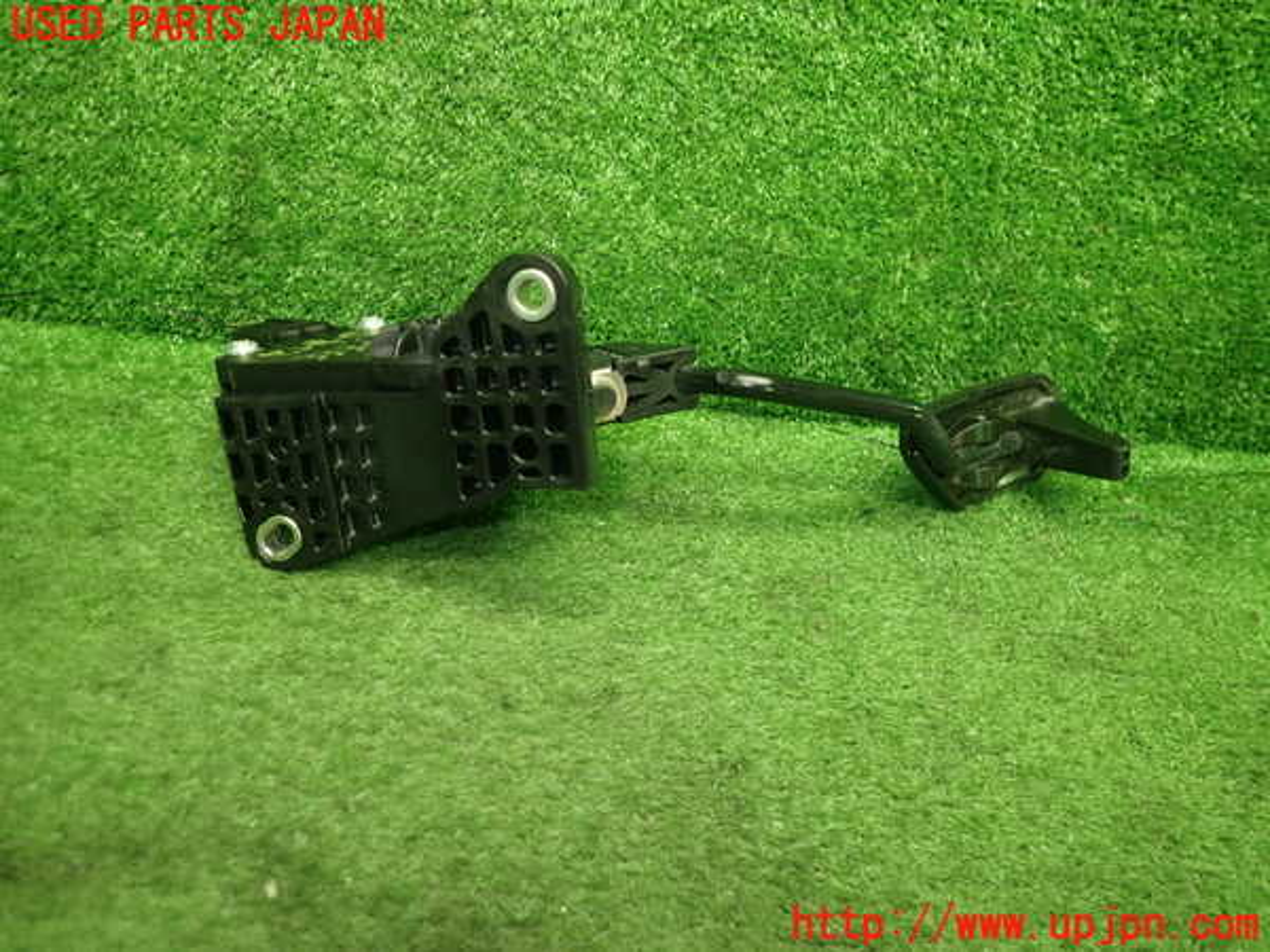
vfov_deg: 54.9
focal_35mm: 25
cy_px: 476
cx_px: 635
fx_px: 917
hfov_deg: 69.4
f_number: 2
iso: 200
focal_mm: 4.5
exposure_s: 1/30
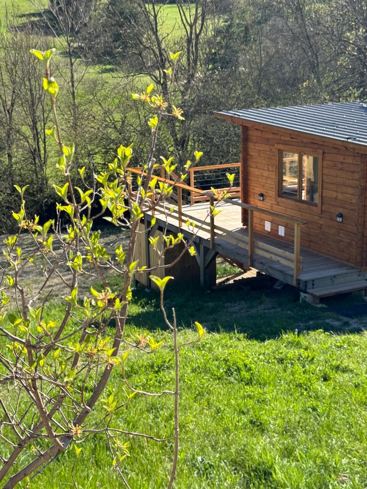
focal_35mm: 48
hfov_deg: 30.3
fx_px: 679
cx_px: 184
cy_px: 244
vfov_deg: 39.7
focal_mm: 6.86
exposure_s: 1/1560
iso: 64
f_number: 1.78
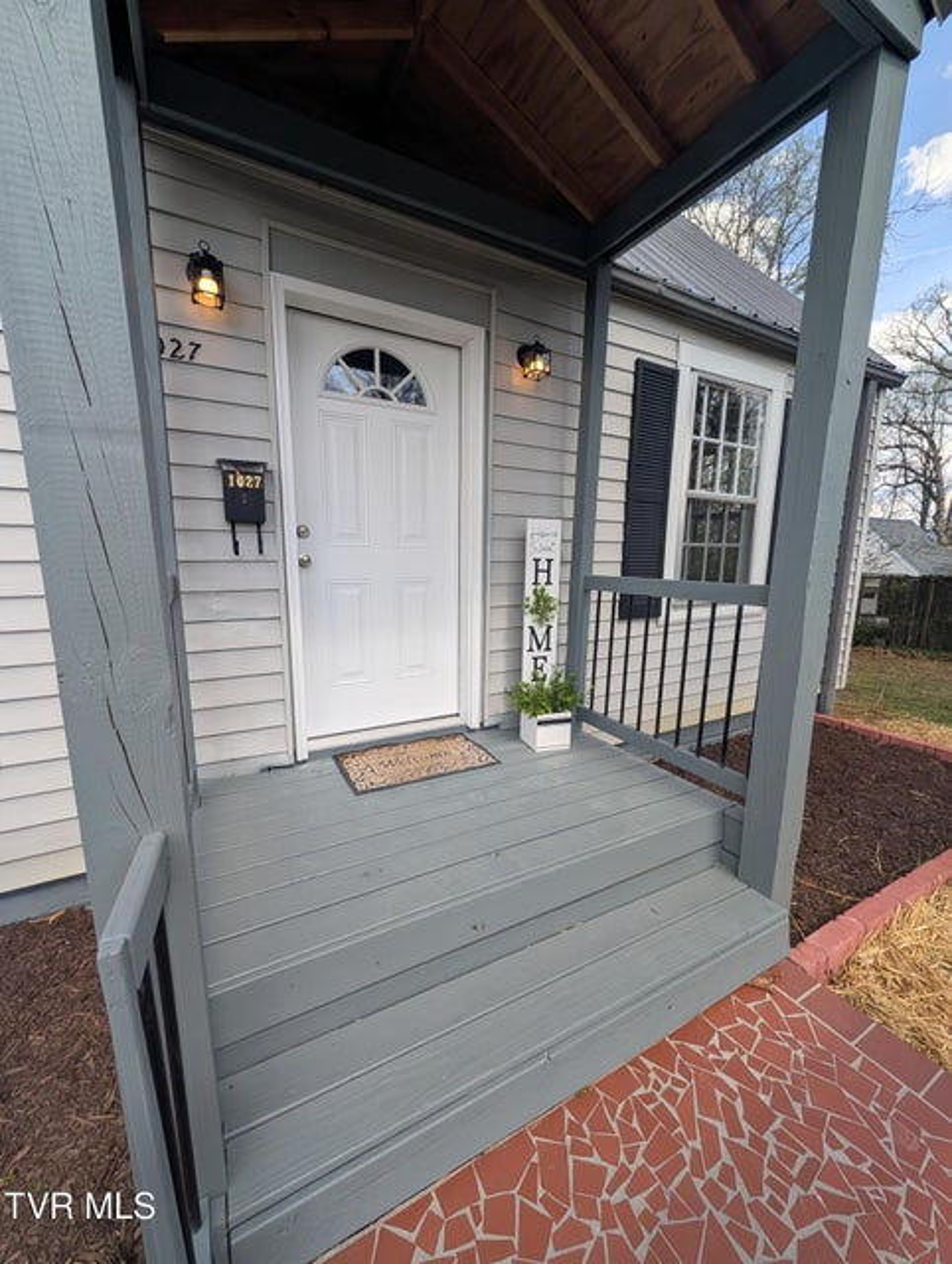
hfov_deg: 94.6
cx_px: 476
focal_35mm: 12
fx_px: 439
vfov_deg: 110.5
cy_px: 632
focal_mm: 2.02
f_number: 1.7
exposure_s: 1/1949
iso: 45
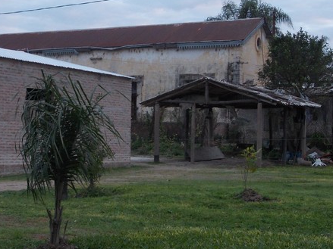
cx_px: 135
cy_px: 100
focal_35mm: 89
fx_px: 856
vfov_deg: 16.6
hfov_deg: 22.0
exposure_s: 1/30
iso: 110
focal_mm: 7.2
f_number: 3.6
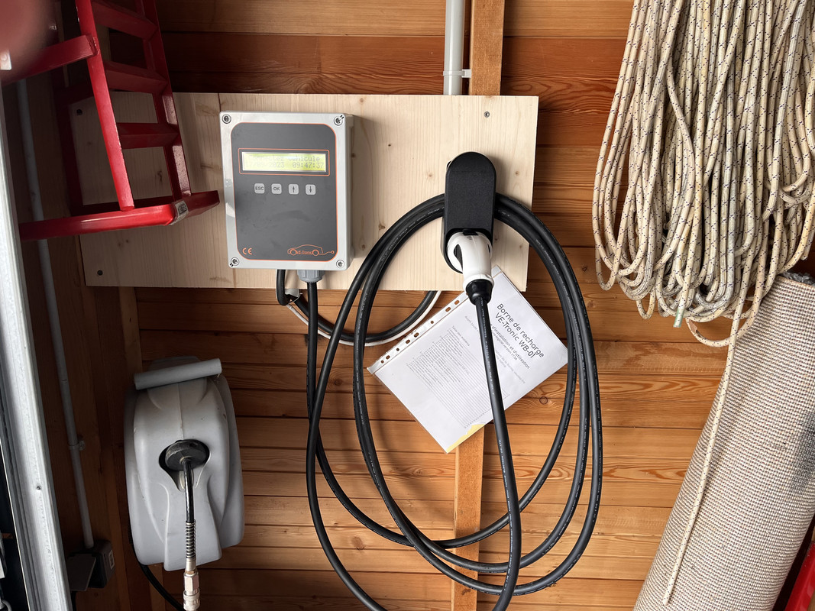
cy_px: 306
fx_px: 612
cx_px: 408
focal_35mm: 26
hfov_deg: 67.3
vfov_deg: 53.1
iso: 100
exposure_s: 1/121
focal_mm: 5.1
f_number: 1.6
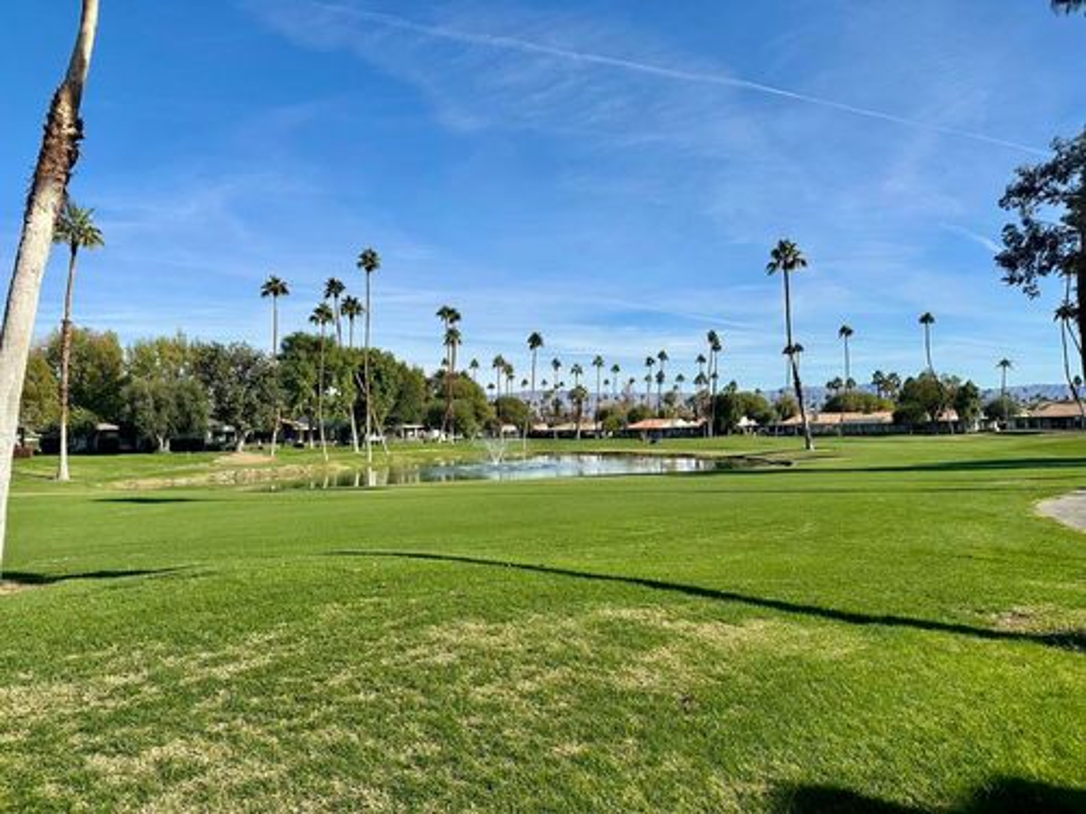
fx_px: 753
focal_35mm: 24
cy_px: 407
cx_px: 543
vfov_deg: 56.8
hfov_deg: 71.6
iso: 80
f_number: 1.78
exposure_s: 1/5000
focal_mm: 6.86
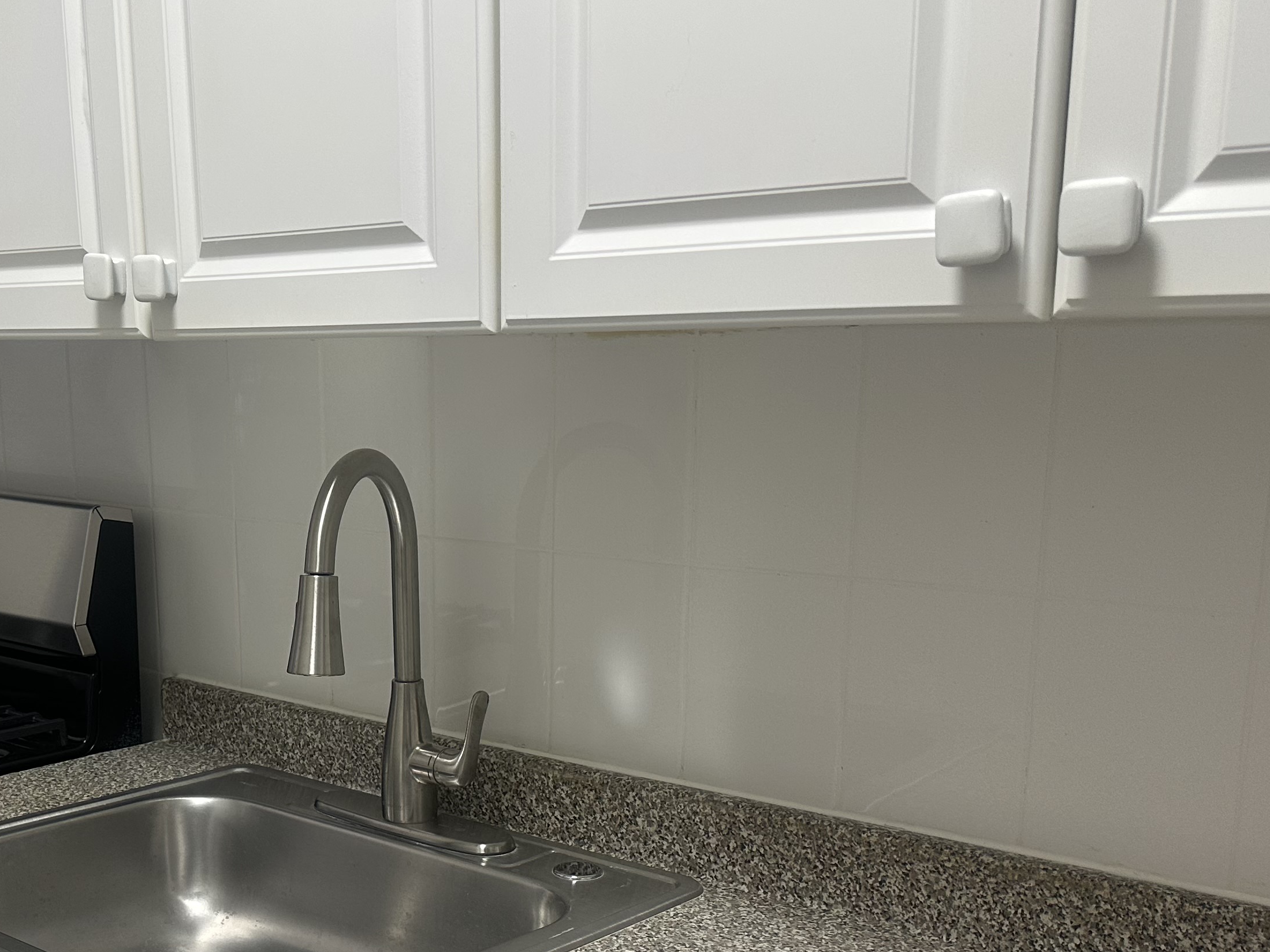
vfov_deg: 32.2
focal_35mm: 44
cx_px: 334
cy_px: 730
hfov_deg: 41.8
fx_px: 1614
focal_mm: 6.86
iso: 125
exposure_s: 1/60
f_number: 1.78
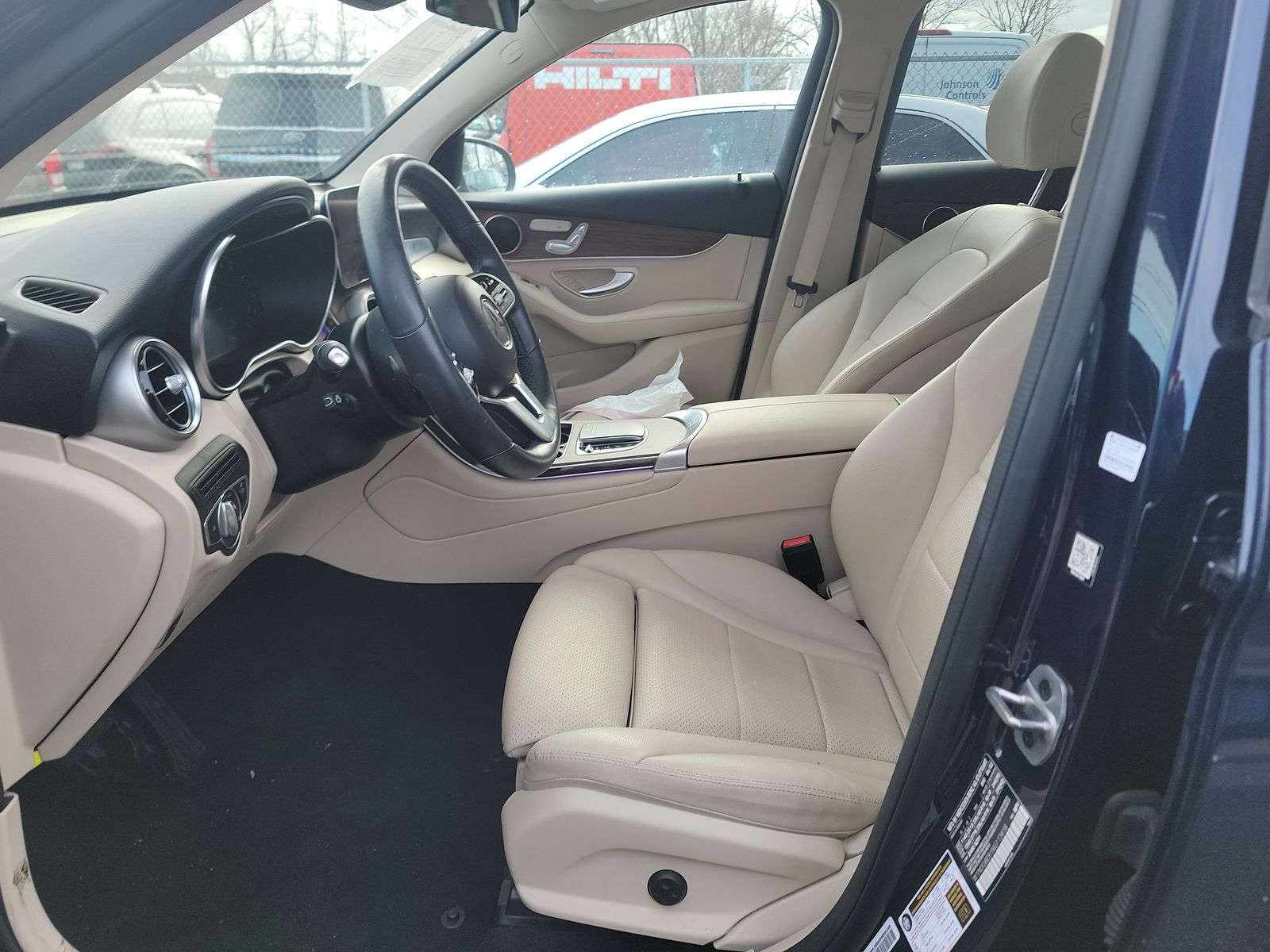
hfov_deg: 71.6
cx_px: 635
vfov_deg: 56.8
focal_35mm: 24
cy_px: 476
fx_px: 881
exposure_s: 1/119
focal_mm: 6.7
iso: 61
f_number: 1.8
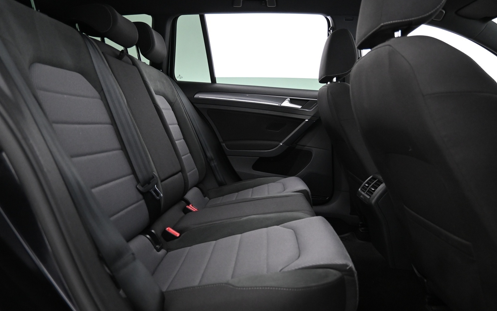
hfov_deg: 72.5
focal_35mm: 25
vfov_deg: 49.3
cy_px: 165
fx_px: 339
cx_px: 250
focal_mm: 16
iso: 2200
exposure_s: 1/25
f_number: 3.5
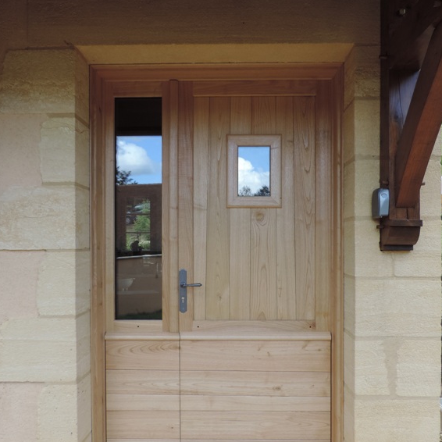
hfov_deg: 54.0
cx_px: 225
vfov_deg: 53.9
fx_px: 433
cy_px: 247
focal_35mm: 30
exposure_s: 1/200
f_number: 3
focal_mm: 4.3
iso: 80
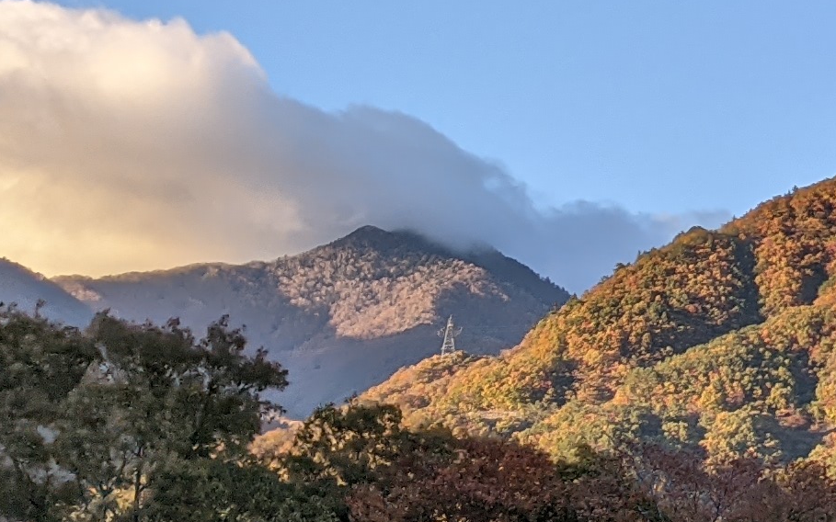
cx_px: 1364
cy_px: 321
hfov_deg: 14.9
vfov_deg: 10.3
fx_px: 2893
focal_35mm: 127
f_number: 1.73
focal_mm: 4.38
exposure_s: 1/780
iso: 47
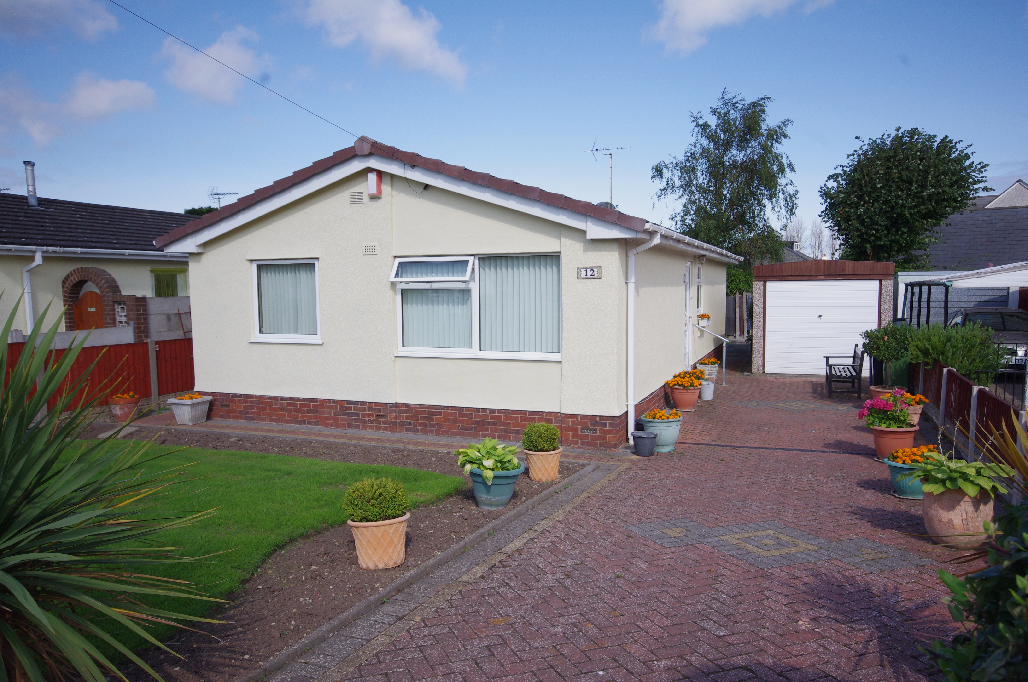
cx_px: 514
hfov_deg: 71.6
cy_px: 341
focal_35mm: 25
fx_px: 713
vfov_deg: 51.2
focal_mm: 17
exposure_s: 1/800
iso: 400
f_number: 8
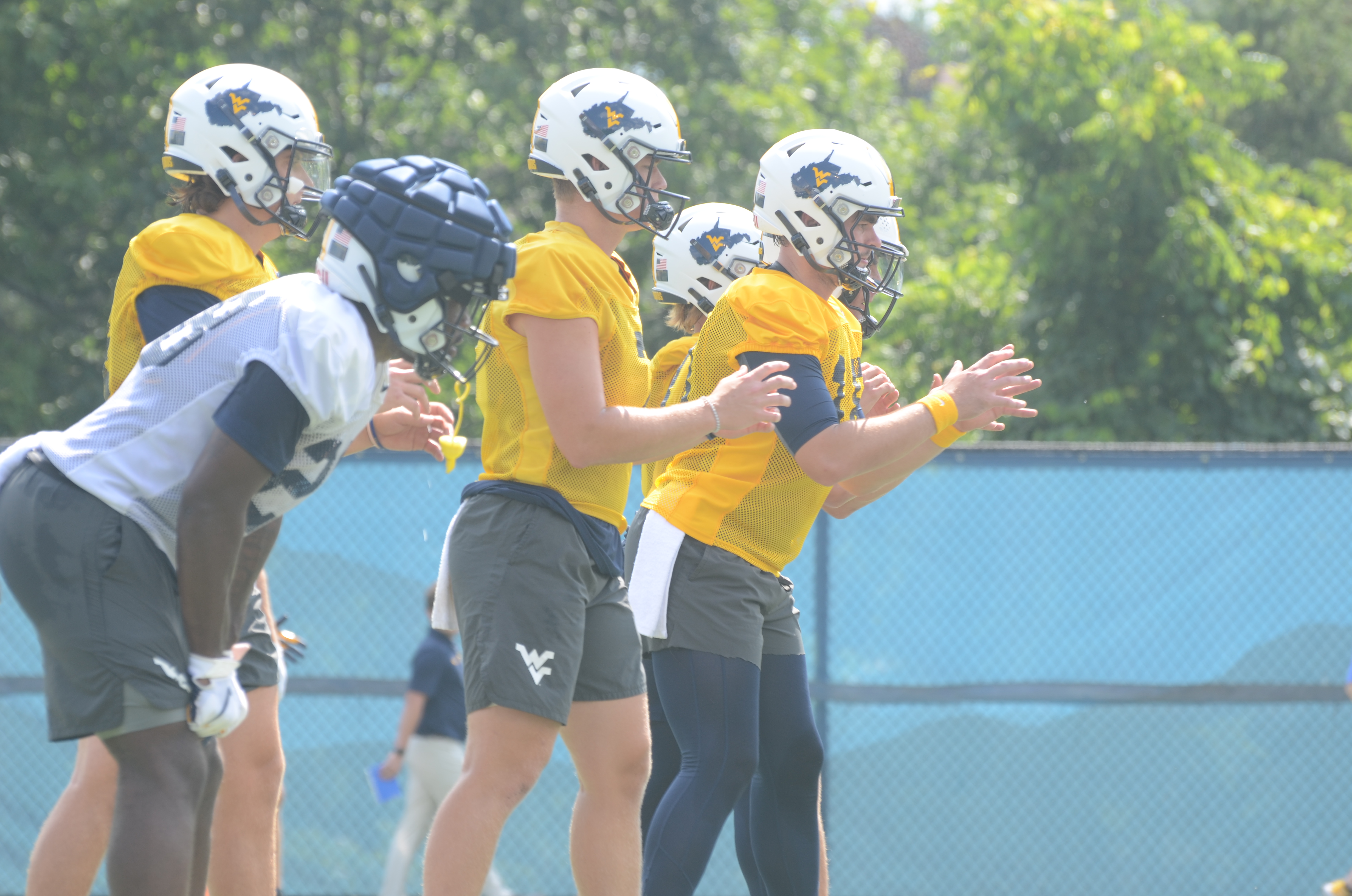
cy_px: 448
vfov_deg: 4.6
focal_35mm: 300
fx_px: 11243
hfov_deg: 6.9
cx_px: 676
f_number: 5.6
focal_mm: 200
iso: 100
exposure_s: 1/125
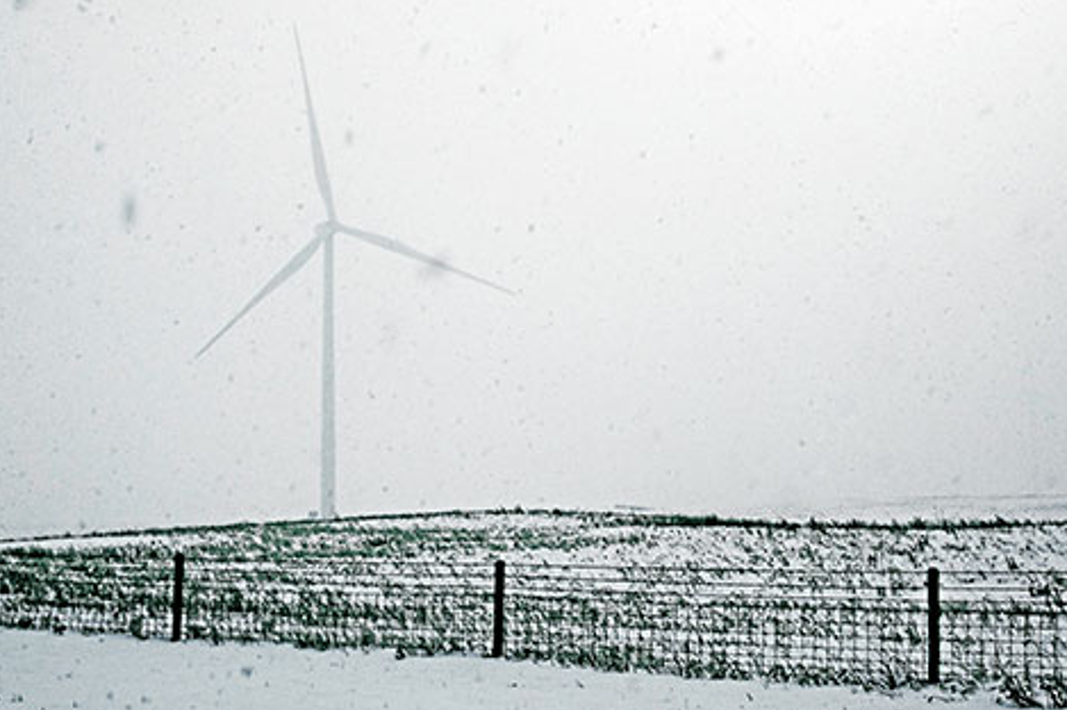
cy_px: 358
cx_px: 530
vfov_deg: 41.1
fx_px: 948
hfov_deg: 58.8
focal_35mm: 32
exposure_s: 1/400
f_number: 10
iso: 64
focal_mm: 20
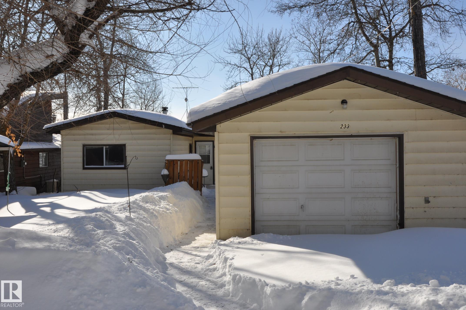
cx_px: 233
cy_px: 155
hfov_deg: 55.2
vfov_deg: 38.3
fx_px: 446
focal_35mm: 34
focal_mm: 23
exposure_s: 1/200
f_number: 16
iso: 200
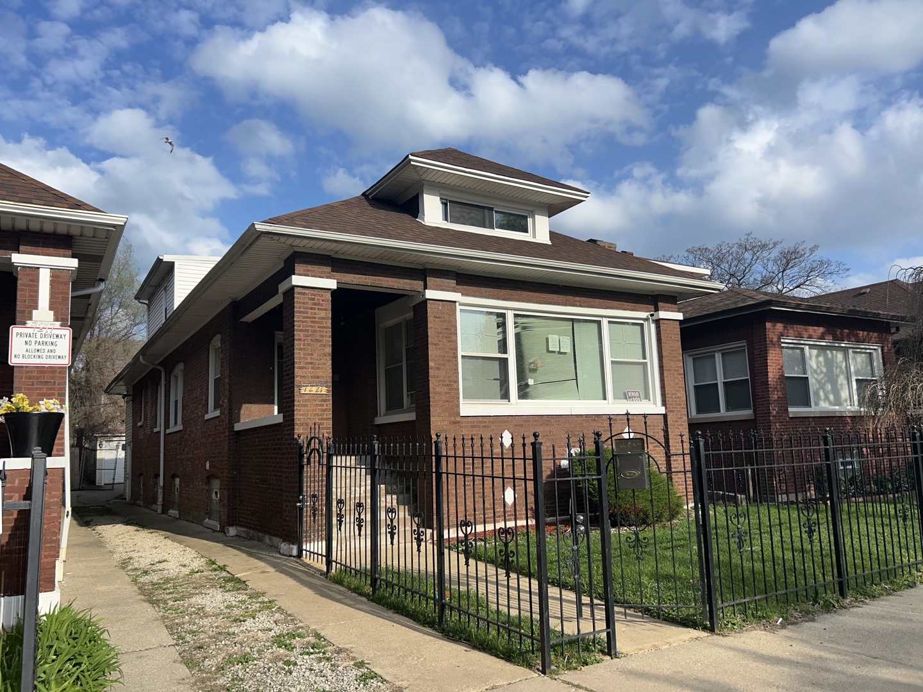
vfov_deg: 53.1
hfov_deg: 67.3
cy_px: 346
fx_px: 693
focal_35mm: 26
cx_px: 462
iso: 32
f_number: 1.5
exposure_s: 1/3968
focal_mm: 5.7
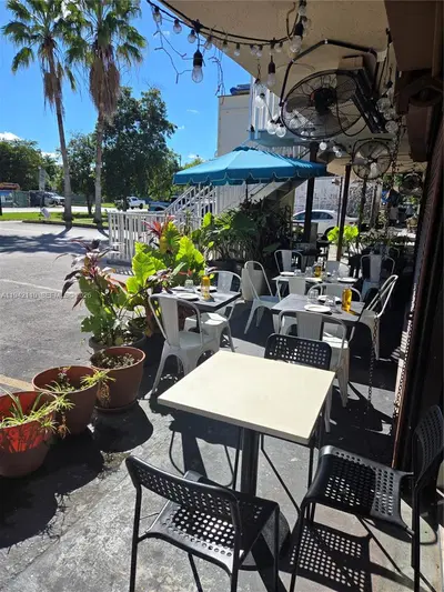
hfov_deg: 58.9
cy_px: 296
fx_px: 393
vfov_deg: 73.9
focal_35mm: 23
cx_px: 222
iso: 40
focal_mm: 5.4
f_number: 1.8
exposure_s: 1/2921
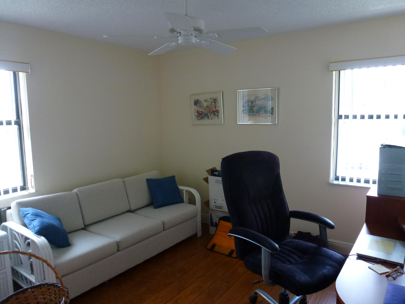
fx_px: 292
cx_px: 202
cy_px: 152
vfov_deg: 54.9
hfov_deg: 69.4
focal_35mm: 25
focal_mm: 4.3
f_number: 3.3
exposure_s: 1/60
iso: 200
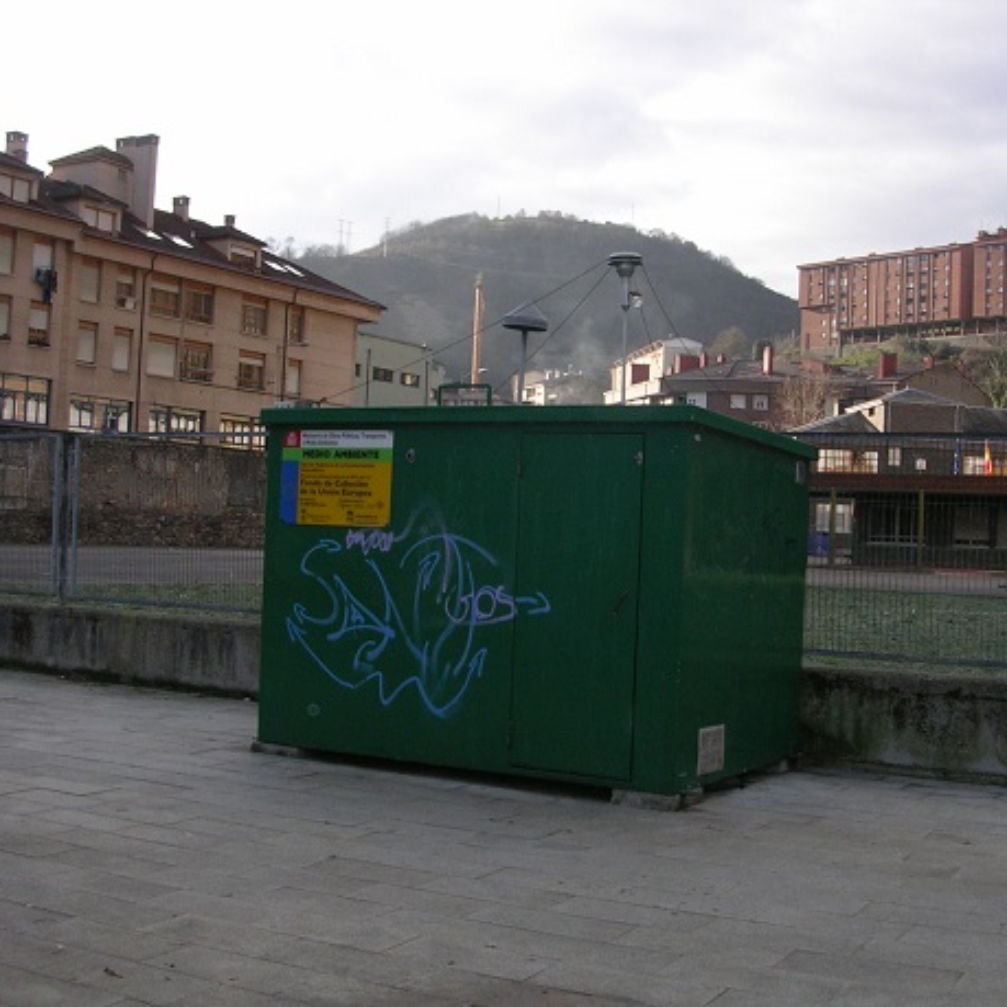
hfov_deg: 37.4
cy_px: 504
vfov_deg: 37.6
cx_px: 602
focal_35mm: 45
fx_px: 1481
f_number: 2.8
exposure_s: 1/647
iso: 71
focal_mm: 5.8
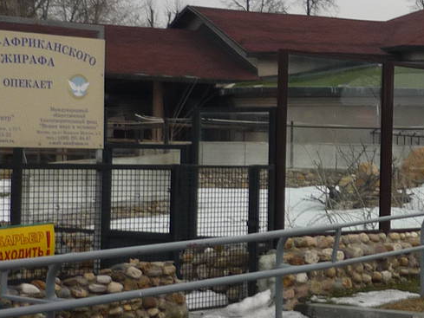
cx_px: 506
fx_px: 1323
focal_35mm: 108
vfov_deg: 13.6
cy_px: 62
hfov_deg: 17.4
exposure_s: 1/125
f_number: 8
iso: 100
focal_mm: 5.5
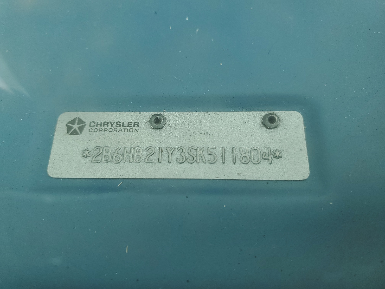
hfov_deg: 67.3
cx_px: 192
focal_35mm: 26
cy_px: 144
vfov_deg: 53.1
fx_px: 289
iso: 50
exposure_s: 1/208
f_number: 1.5
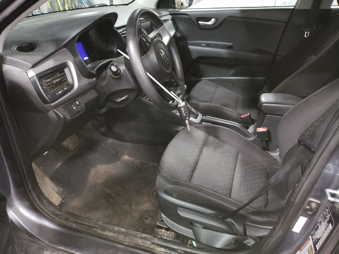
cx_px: 170
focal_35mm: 26
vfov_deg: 53.1
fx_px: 255
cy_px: 127
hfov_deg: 67.3
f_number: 1.5
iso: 597
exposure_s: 1/24
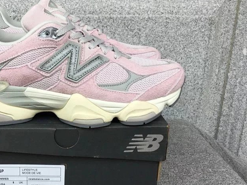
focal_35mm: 45
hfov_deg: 41.2
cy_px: 105
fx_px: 321
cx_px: 70
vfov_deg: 32.1
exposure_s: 1/143
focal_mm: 3.3
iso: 25
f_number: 2.4
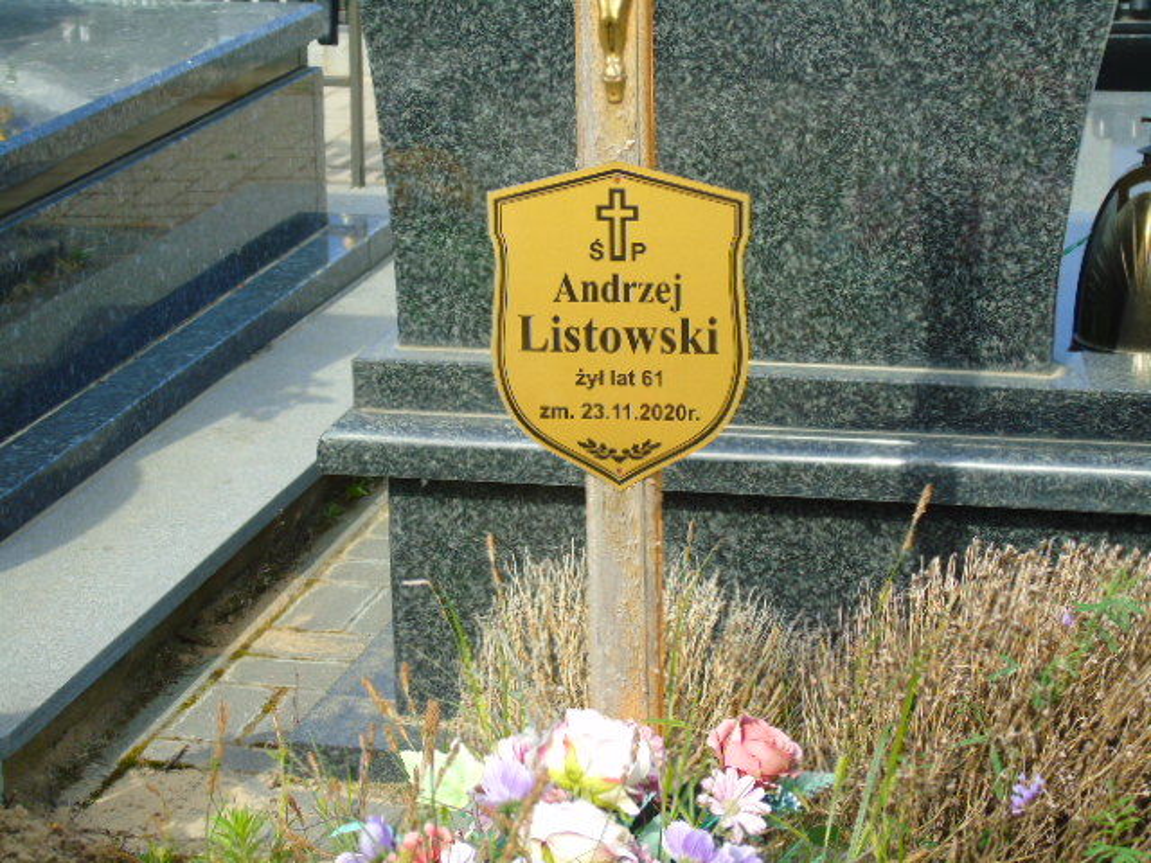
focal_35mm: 94
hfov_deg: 20.9
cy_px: 432
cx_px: 576
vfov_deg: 15.7
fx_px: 3126
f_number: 4.3
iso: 80
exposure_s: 1/400
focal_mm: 17
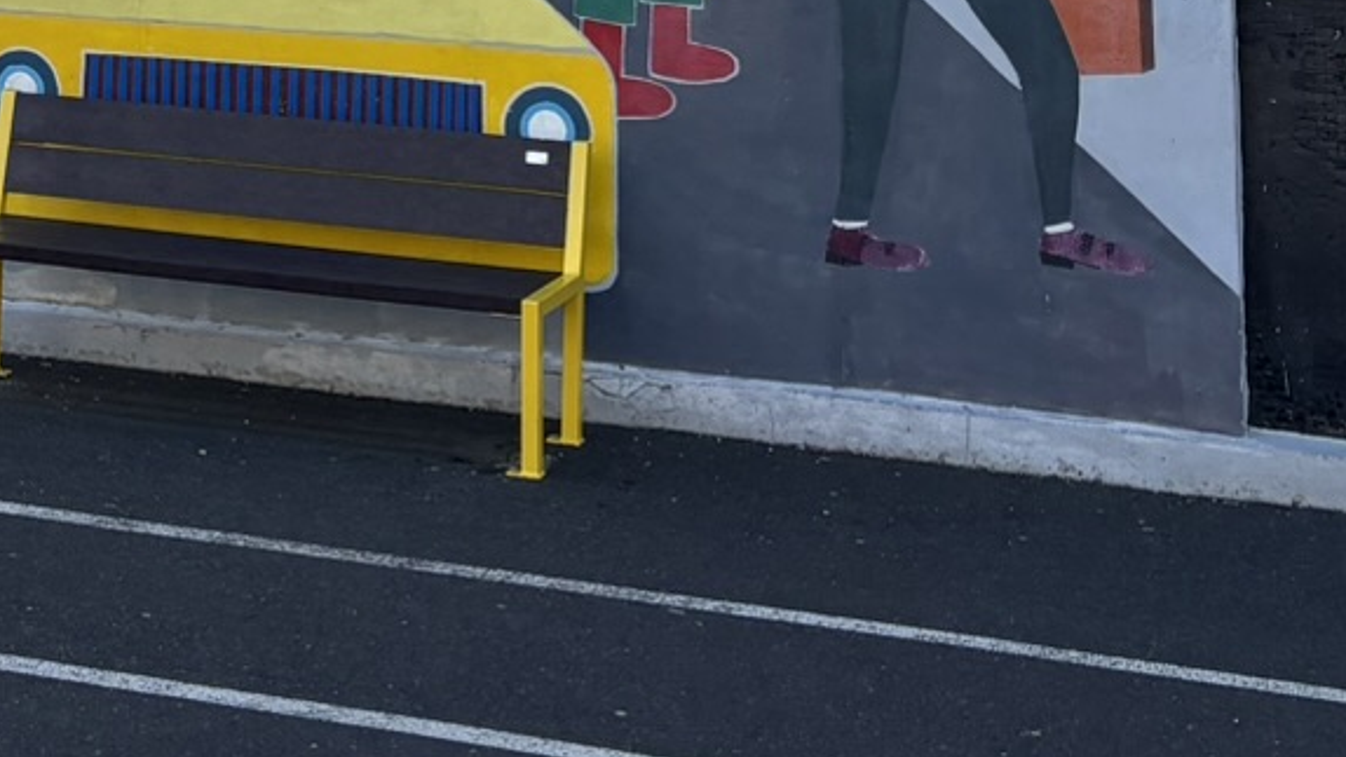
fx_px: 3605
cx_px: -131
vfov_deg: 10.7
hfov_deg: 20.2
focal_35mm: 101
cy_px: -893
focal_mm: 5.96
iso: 50
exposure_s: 1/1295
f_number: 1.6
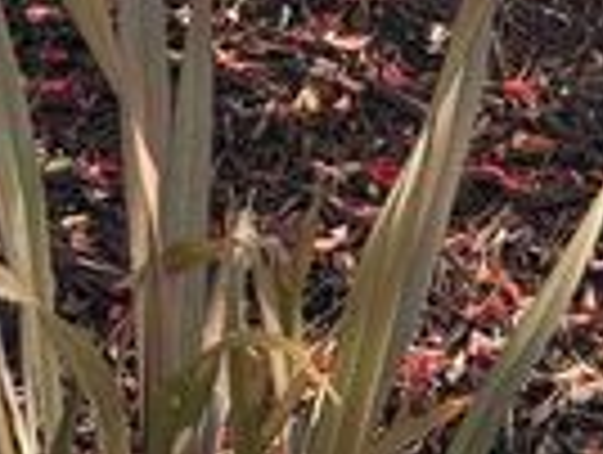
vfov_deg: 8.0
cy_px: -384
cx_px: 405
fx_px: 3124
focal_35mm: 179
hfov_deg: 11.0
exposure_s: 1/747
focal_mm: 6.76
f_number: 1.78
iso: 80
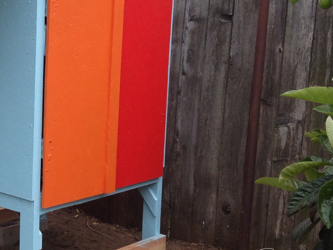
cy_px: 137
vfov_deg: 16.8
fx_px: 847
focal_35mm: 88
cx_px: -31
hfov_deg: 21.2
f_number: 2.4
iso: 50
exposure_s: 1/120
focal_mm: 4.28
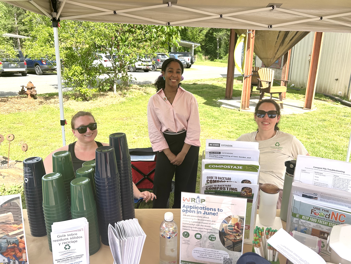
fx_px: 264
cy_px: 132
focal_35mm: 26
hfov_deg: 67.3
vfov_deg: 53.1
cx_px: 176
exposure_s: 1/1779
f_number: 1.5
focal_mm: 5.7
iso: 50
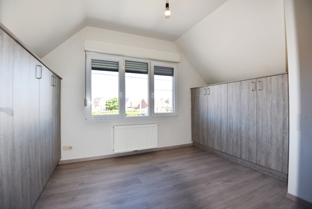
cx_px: 156
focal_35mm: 16
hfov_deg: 96.7
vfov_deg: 73.8
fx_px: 139
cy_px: 104
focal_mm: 16
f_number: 5.6
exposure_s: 1/125
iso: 360
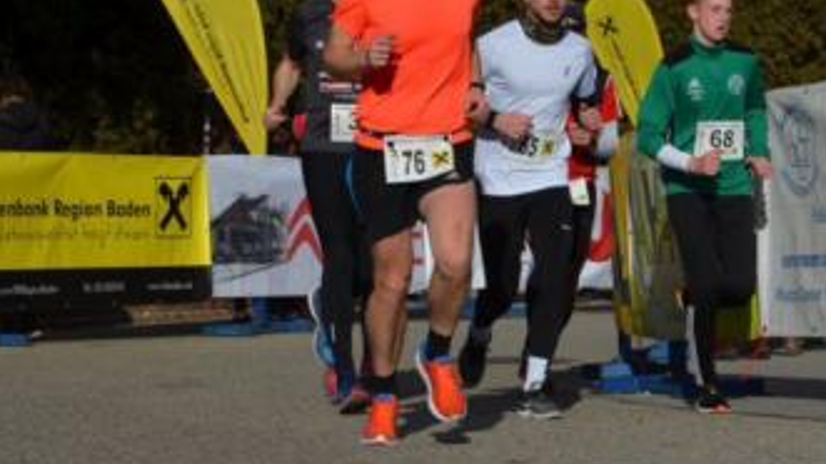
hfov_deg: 12.9
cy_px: 130
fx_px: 3635
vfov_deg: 7.3
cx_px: 537
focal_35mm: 166
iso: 280
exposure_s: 1/2000
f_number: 8
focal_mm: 70
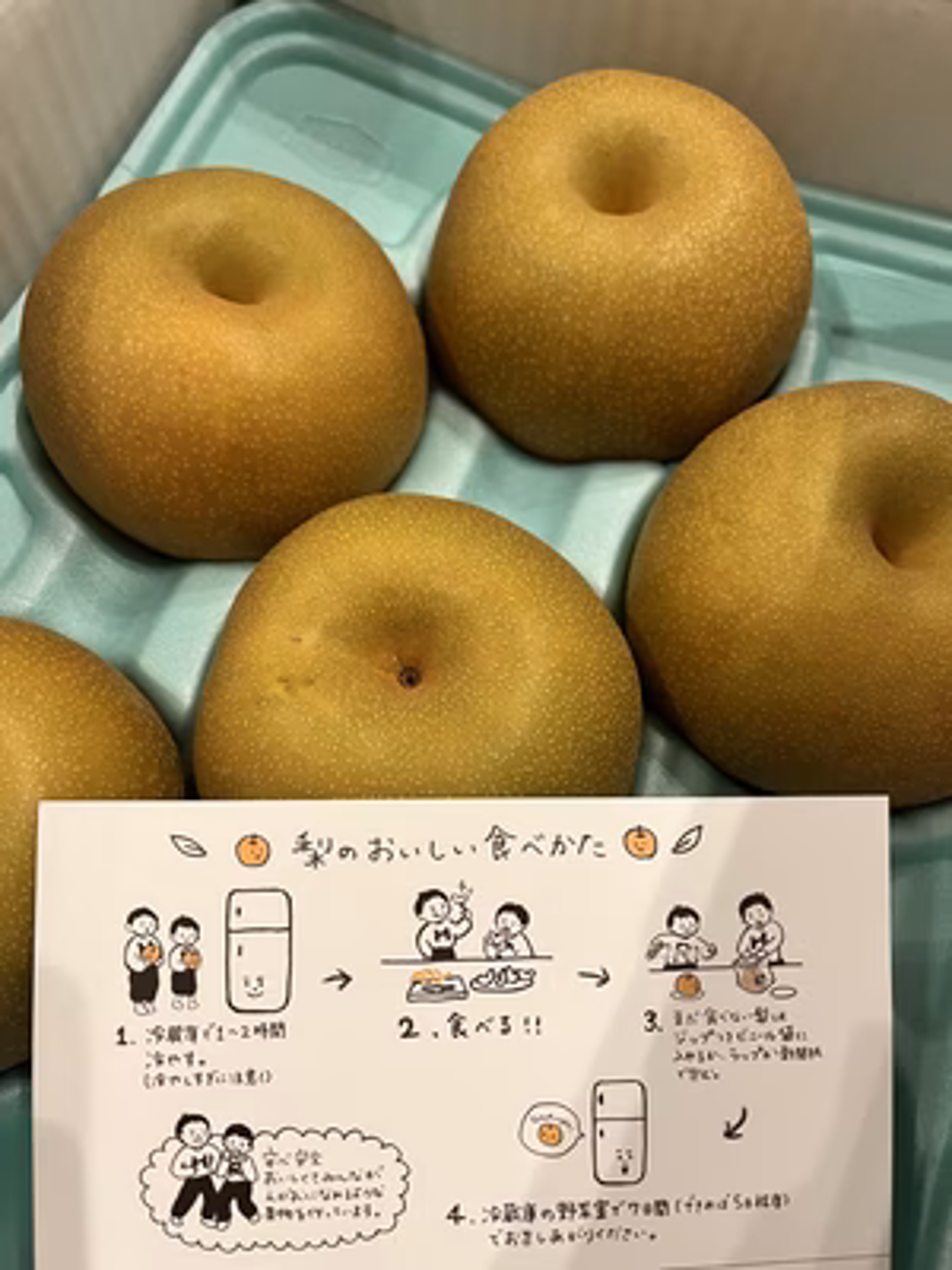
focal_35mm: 26
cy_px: 635
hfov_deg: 53.1
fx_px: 953
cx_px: 476
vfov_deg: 67.3
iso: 160
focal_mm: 5.1
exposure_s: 1/60
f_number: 1.6
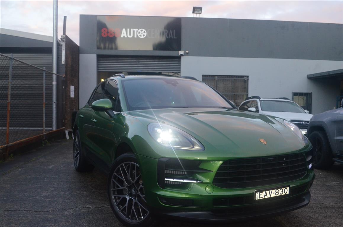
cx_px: 172
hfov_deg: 57.3
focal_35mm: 33
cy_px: 114
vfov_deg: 39.8
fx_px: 314
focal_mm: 22
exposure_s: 1/160
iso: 2000
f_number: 6.3
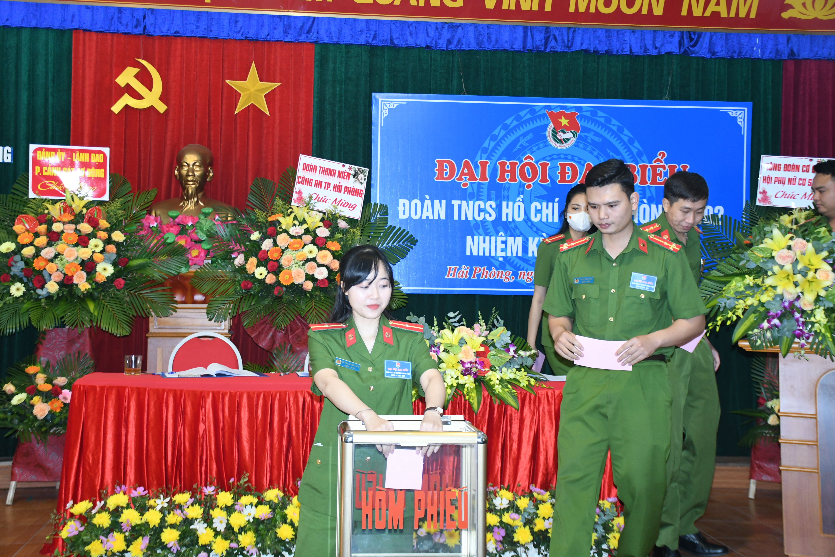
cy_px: 278
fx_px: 1183
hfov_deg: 38.9
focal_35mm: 51
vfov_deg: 26.5
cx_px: 418
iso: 1250
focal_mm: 34
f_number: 4.2
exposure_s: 1/250
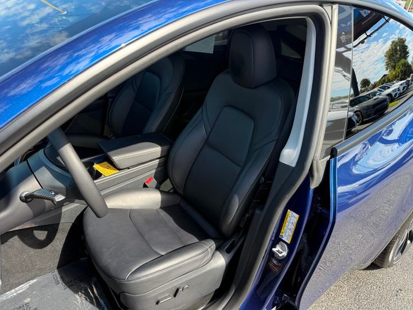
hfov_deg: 71.6
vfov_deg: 56.8
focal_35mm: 24
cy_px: 155
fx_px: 286
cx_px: 206
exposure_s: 1/715
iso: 100
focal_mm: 6.76
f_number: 1.78
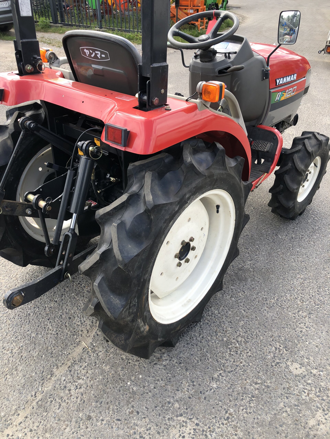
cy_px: 220
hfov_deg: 49.7
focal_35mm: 28
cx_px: 165
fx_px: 356
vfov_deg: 63.4
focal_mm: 3.99
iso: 20
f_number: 1.8
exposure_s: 1/397
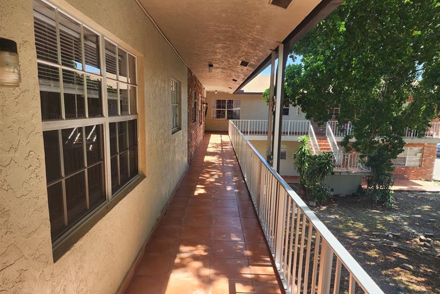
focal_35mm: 24
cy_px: 156
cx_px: 220
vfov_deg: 53.1
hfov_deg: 73.7
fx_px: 293
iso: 20
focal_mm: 6.4
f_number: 1.8
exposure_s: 1/180
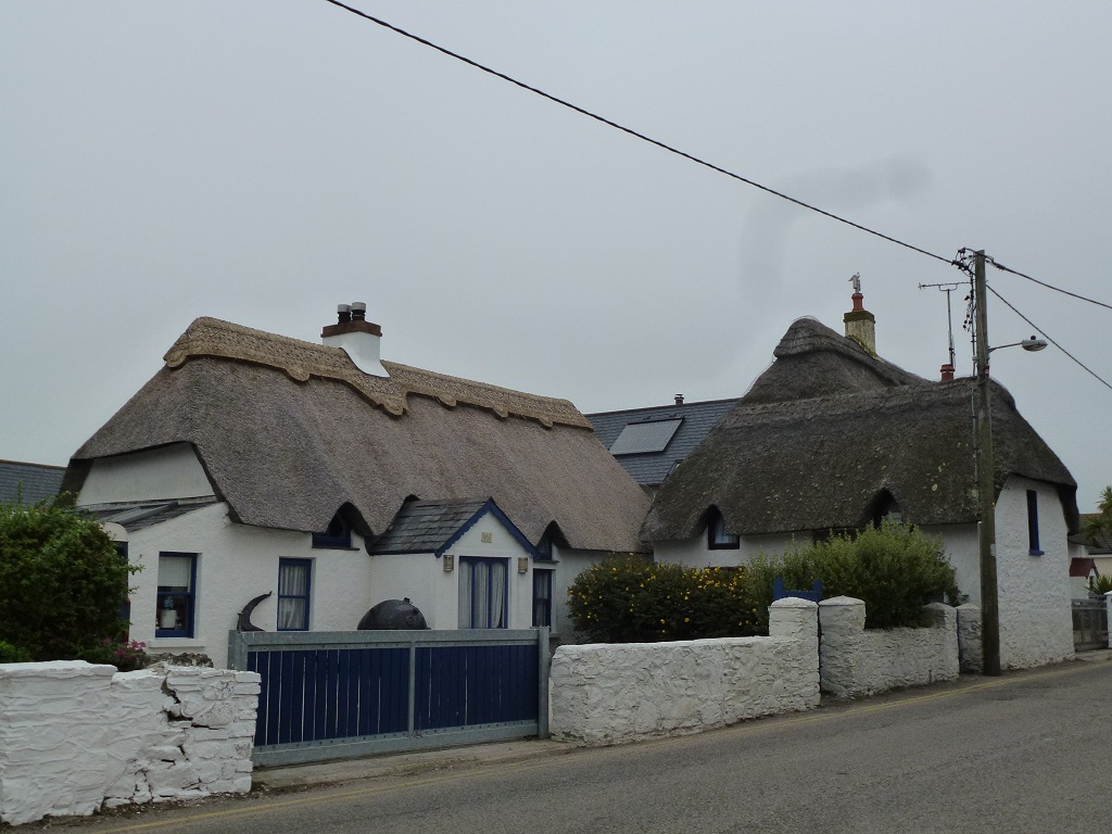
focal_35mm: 36
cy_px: 417
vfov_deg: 39.7
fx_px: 1156
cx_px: 556
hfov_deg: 51.4
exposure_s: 1/320
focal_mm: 6.4
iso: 160
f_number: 4
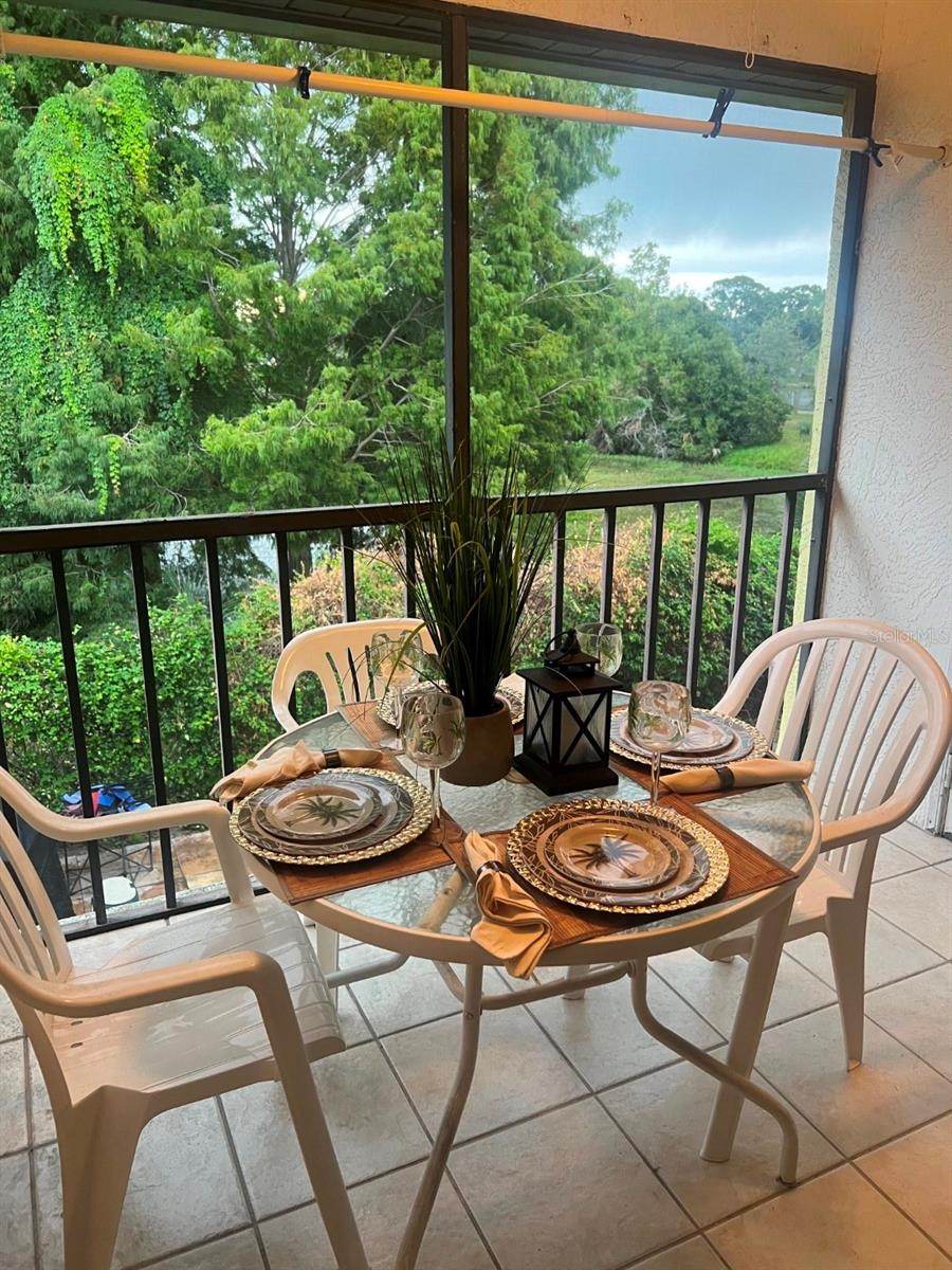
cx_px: 476
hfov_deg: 53.1
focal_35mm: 26
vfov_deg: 67.3
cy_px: 635
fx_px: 953
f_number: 1.5
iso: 100
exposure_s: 1/60
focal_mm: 5.7
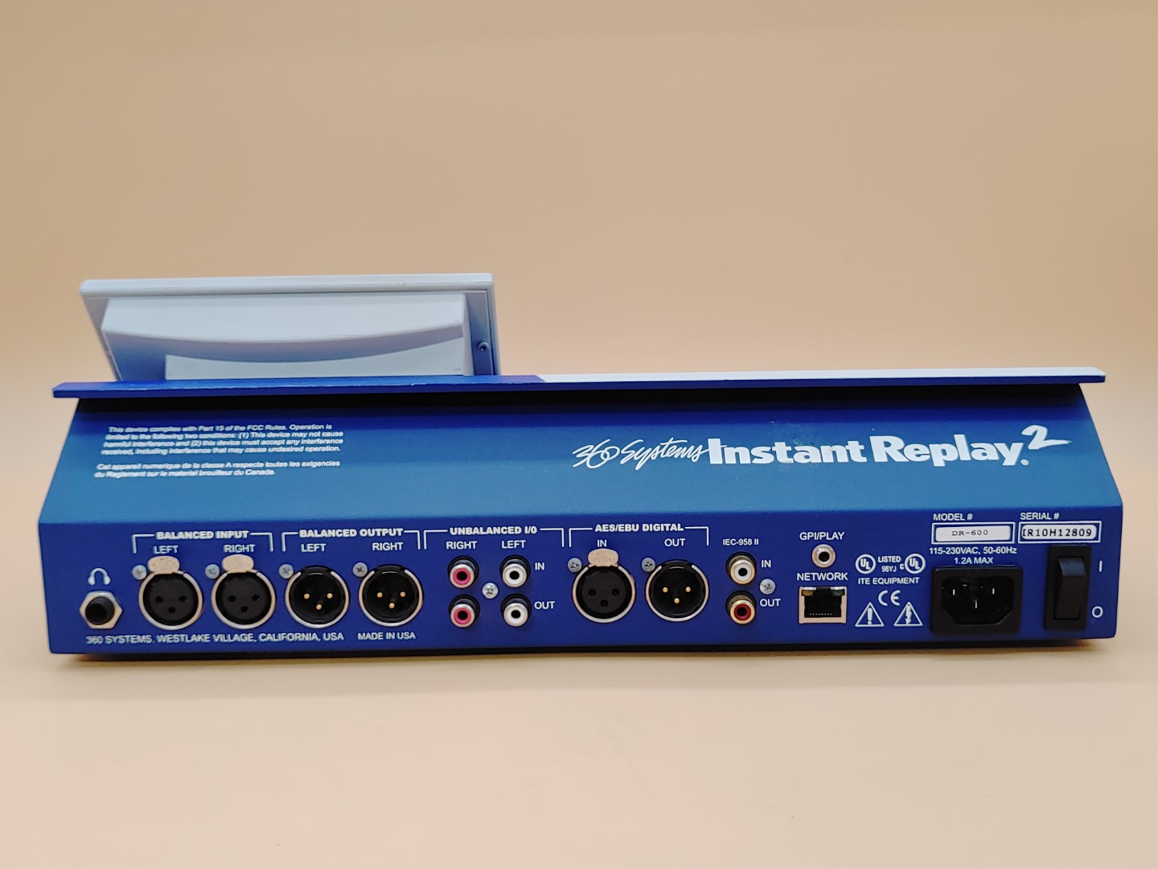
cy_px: 434
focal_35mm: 39
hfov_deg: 47.9
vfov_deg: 36.8
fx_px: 1305
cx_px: 579
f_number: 1.8
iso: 50
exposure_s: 1/64
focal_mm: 4.36
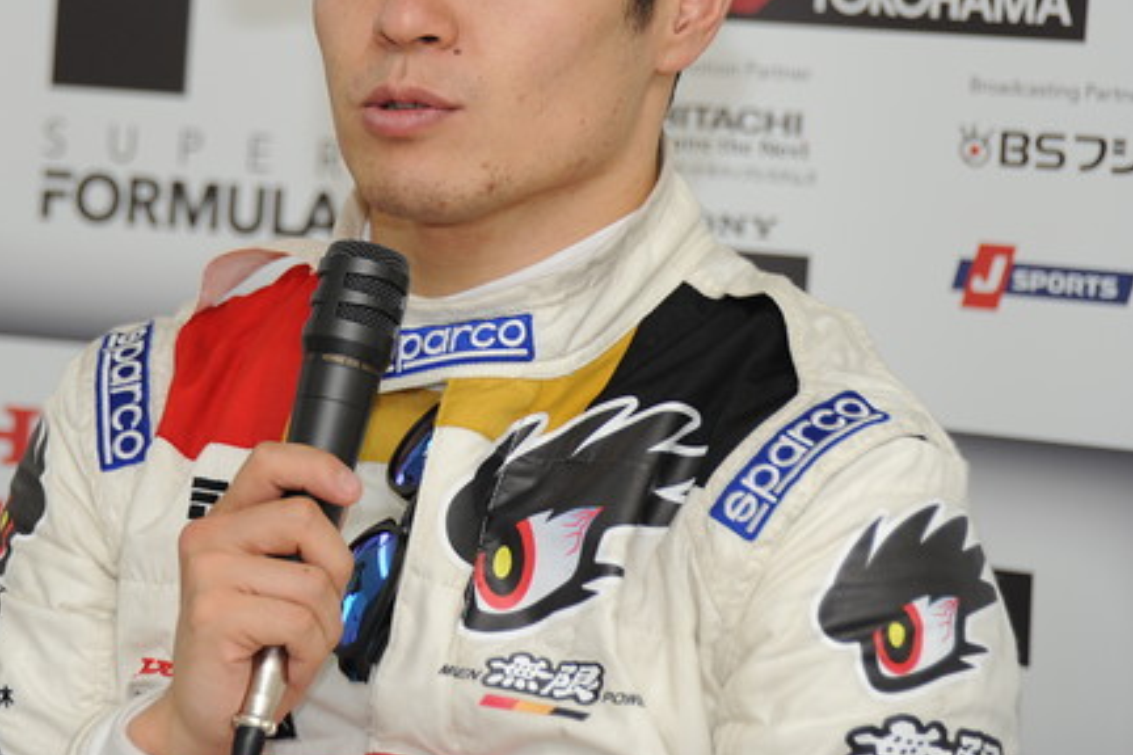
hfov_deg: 9.1
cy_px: 139
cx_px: 386
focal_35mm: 225
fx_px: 7081
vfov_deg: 6.1
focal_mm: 135
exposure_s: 1/250
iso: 800
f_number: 5.6
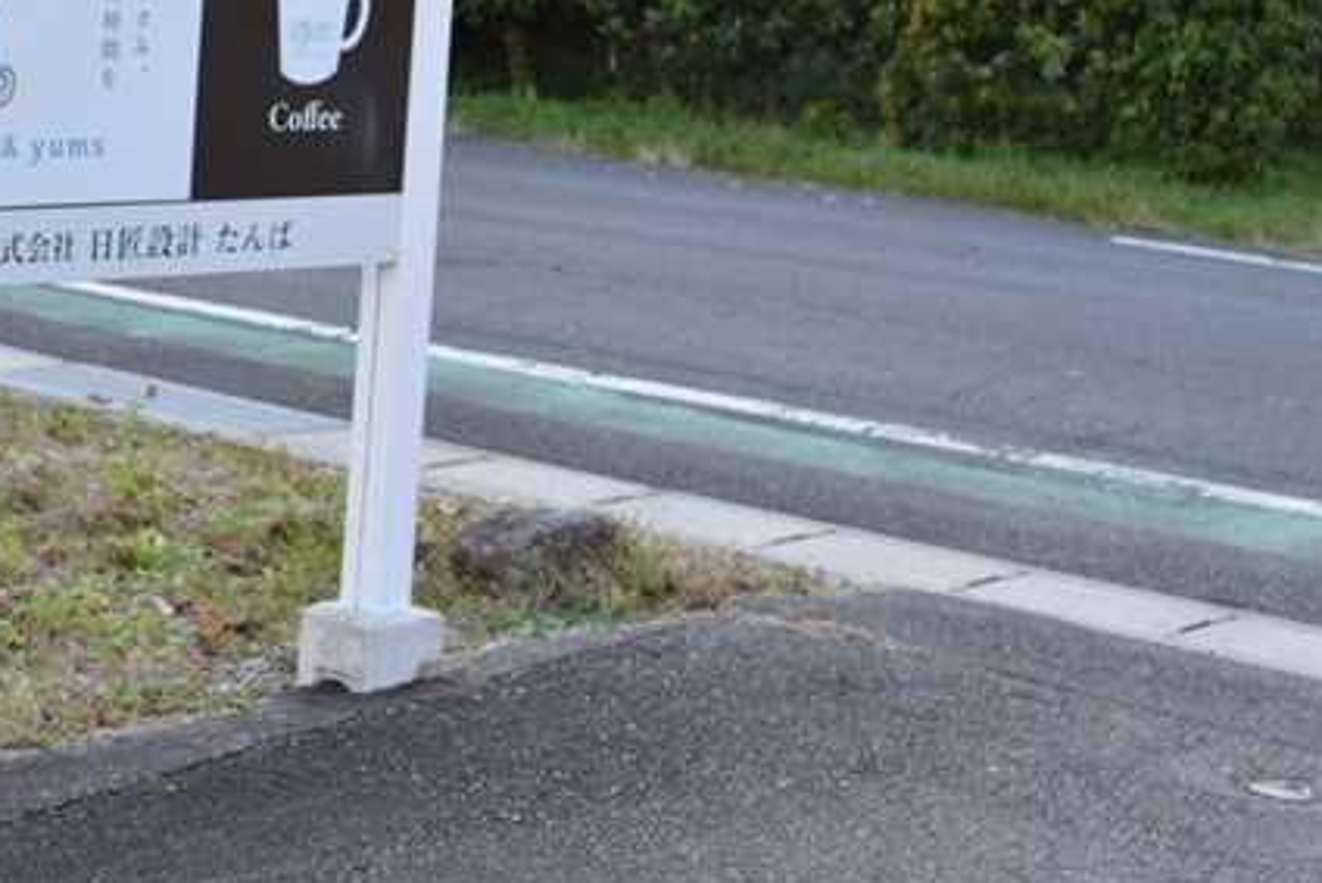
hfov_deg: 23.0
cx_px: 103
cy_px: 90
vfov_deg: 15.7
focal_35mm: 86
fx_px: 3159
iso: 320
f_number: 4
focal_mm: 30
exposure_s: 1/800
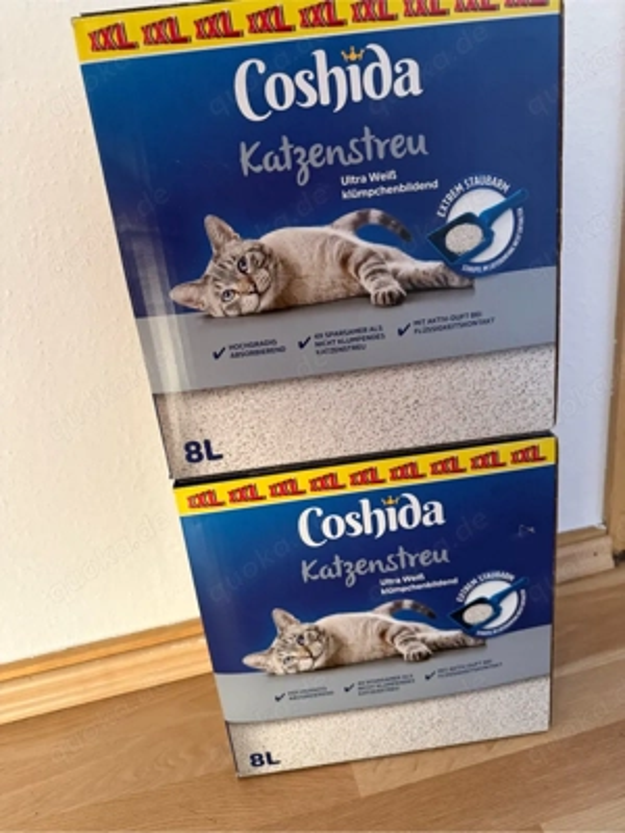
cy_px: 416
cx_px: 312
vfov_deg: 71.6
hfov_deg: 56.8
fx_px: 578
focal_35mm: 24
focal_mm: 6.76
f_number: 1.78
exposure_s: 1/50
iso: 500
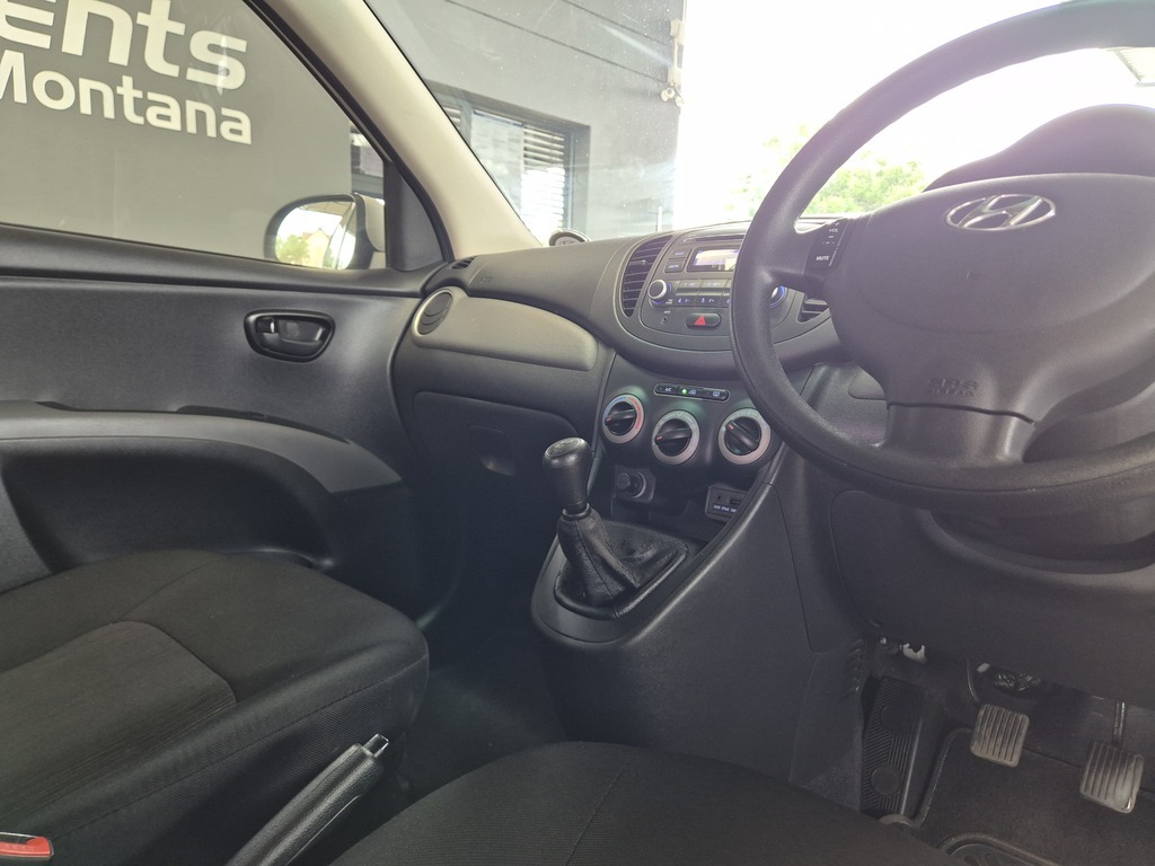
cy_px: 433
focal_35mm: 23
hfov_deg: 73.9
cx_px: 578
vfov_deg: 58.9
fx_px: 767
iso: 400
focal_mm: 5.4
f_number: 1.8
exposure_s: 1/100
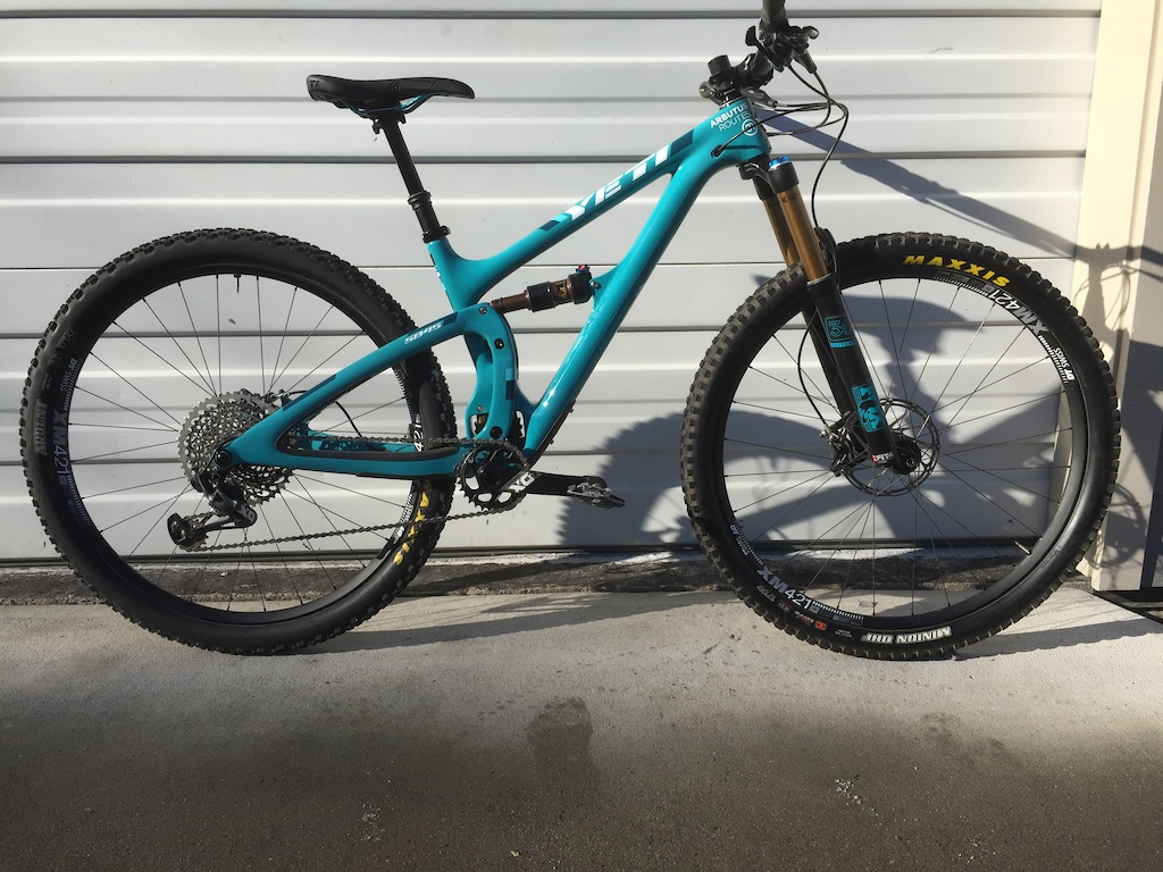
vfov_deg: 48.2
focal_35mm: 29
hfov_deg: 61.7
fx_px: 974
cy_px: 436
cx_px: 582
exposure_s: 1/1236
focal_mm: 4.15
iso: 32
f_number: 2.2
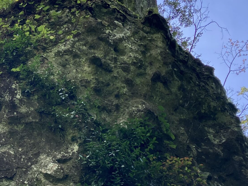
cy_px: 125
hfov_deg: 29.1
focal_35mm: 65
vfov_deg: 22.5
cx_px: 46
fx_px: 466
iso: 32
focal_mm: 3.99
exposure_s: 1/486
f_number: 1.8
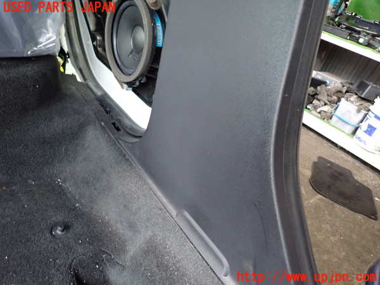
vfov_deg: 54.9
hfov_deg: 69.4
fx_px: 274
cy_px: 142
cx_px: 190
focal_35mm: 25
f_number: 2
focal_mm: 4.5
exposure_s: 1/30
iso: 500
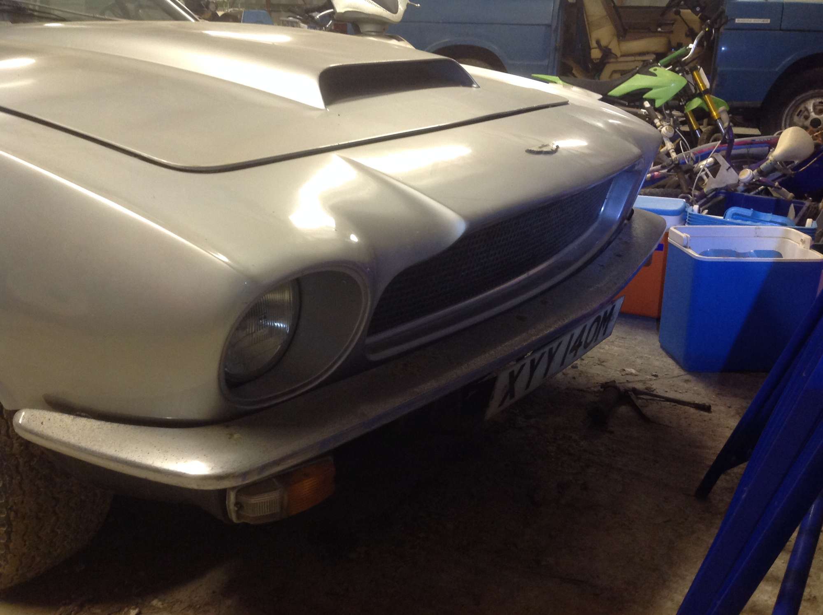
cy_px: 308
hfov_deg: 52.7
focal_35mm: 35
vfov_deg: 40.6
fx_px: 831
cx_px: 412
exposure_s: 1/15
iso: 160
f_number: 2.4
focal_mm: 4.28
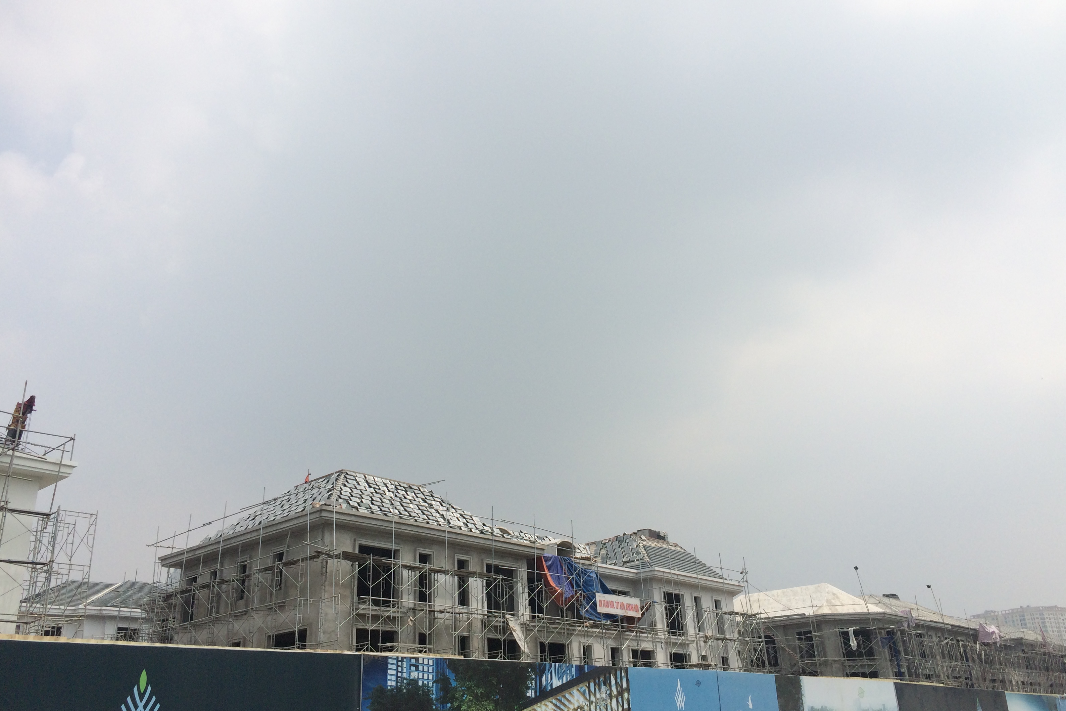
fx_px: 918
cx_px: 534
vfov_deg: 42.3
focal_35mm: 31
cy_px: 358
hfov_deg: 60.3
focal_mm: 4.15
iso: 32
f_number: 2.2
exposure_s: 1/4115
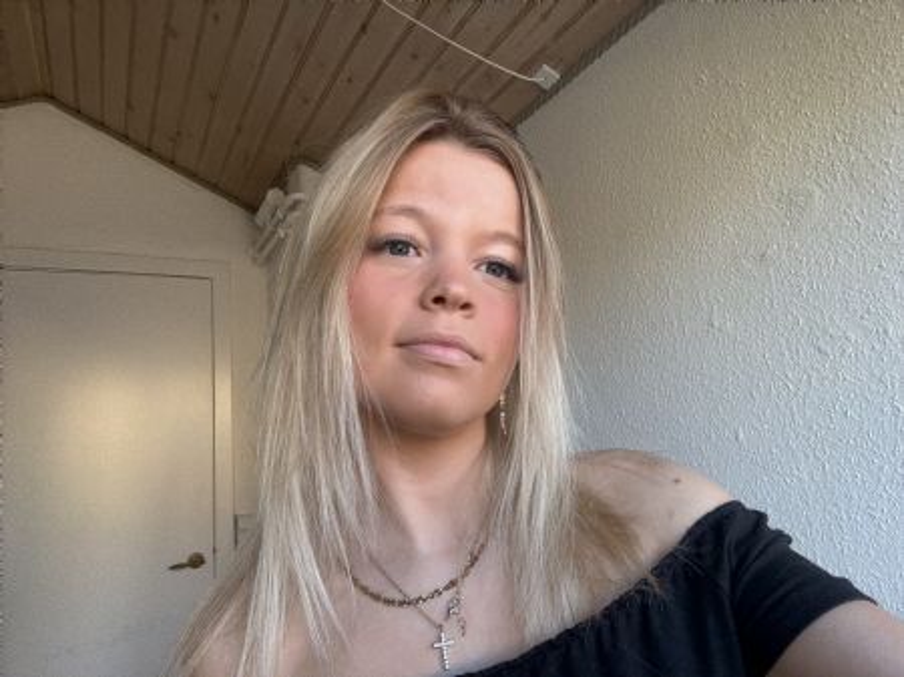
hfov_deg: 74.0
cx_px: 452
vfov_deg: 58.8
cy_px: 338
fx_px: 600
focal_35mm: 23
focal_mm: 2.69
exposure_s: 1/105
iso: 80
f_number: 1.9
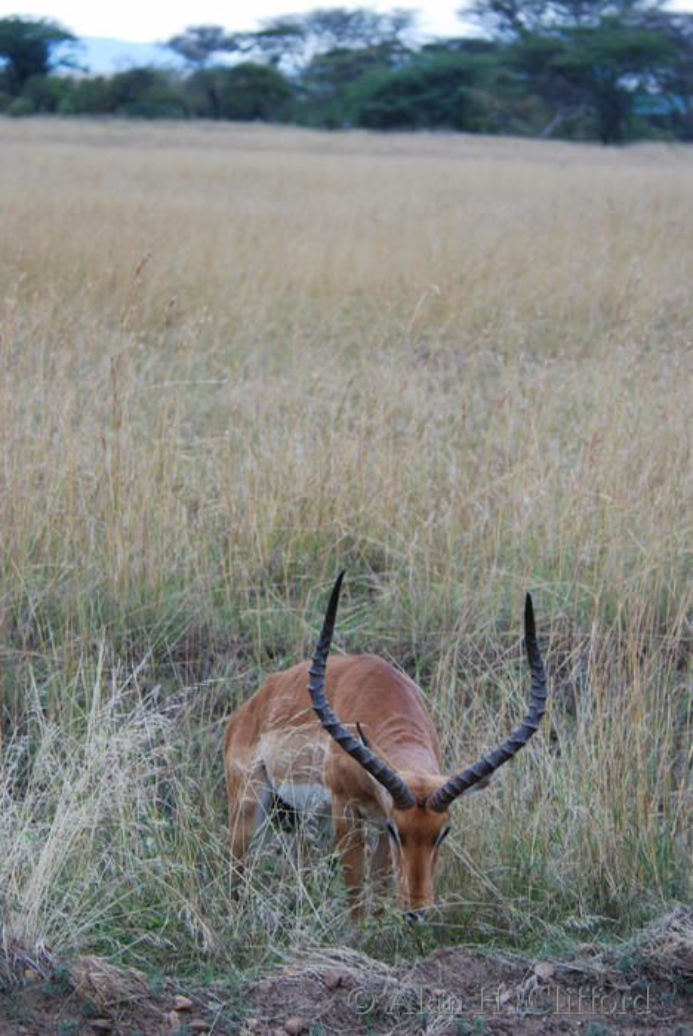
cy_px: 518
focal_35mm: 120
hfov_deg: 11.4
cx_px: 346
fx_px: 3458
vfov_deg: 17.0
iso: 400
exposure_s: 1/50
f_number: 4.5
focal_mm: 80
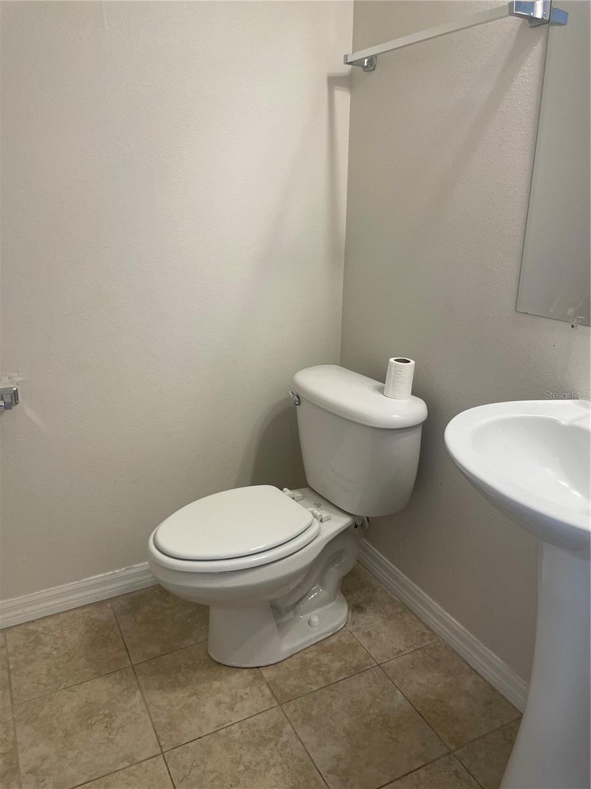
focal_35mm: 26
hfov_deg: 53.1
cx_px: 296
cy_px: 394
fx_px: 592
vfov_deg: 67.3
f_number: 1.6
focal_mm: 4.2
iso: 100
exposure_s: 1/120
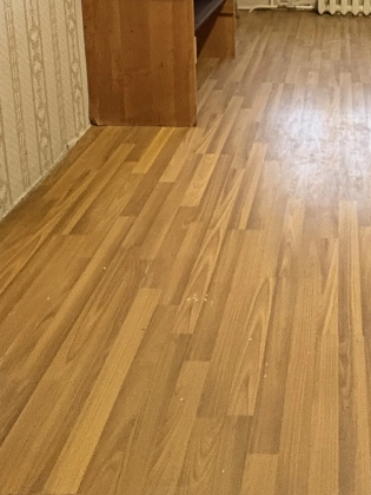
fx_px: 514
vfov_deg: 42.1
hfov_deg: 36.8
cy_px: -33
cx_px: 344
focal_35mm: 36
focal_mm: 2.22
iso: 800
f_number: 2.2
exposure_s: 1/25
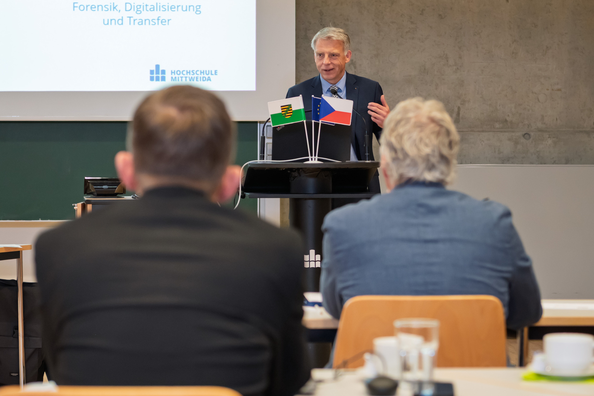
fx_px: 1732
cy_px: 198
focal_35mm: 105
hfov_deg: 19.5
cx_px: 297
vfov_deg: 13.0
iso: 1600
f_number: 3.5
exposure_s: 1/125
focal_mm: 70
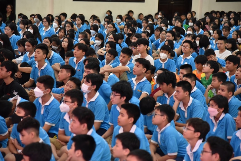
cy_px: 80
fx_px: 804
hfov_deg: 17.1
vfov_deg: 11.4
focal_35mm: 120
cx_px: 120
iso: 4000
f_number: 4.5
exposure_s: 1/125
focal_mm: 120
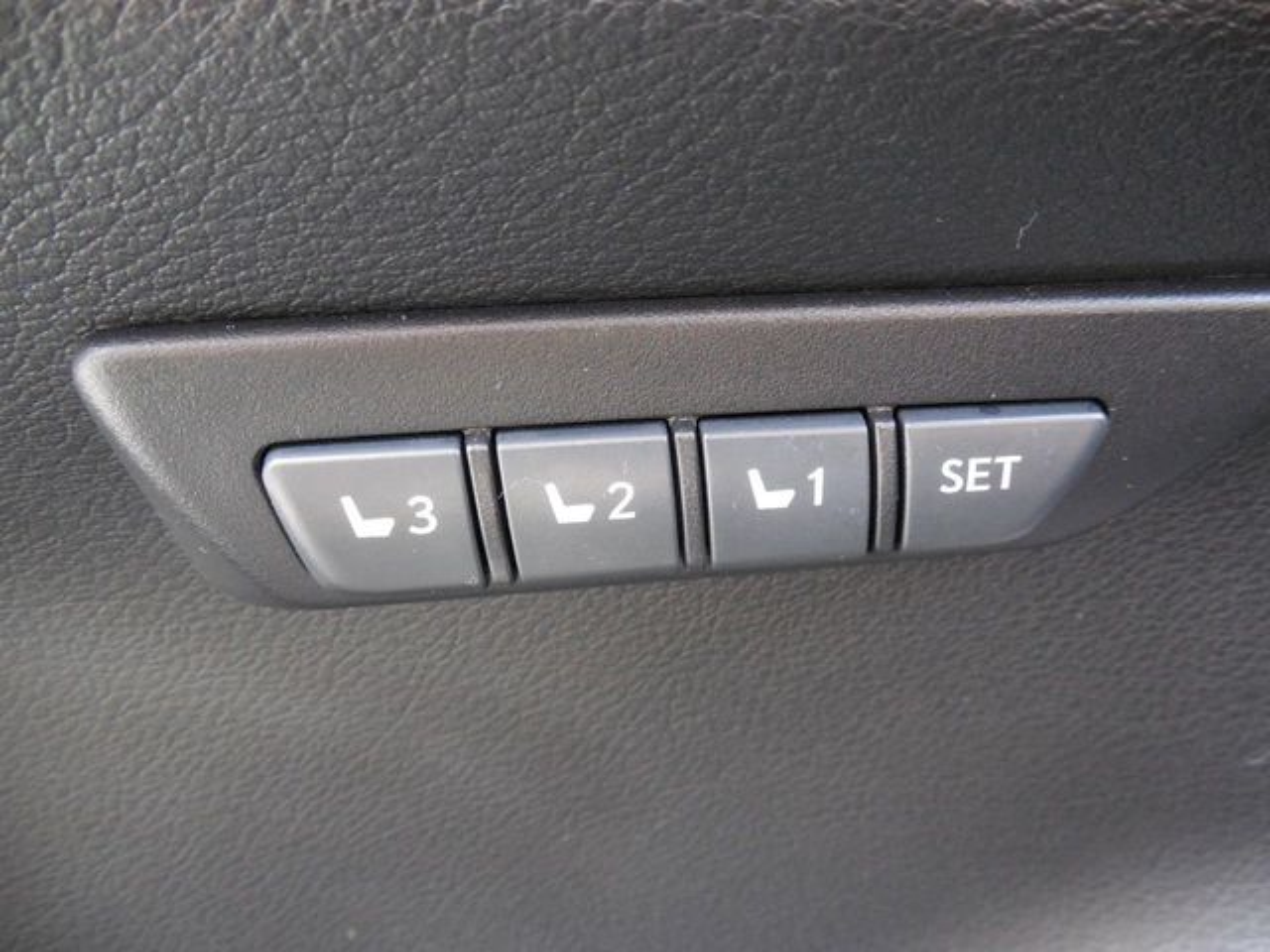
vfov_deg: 54.9
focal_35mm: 25
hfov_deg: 69.4
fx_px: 917
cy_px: 476
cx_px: 635
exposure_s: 1/40
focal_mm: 4.5
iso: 800
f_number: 3.3
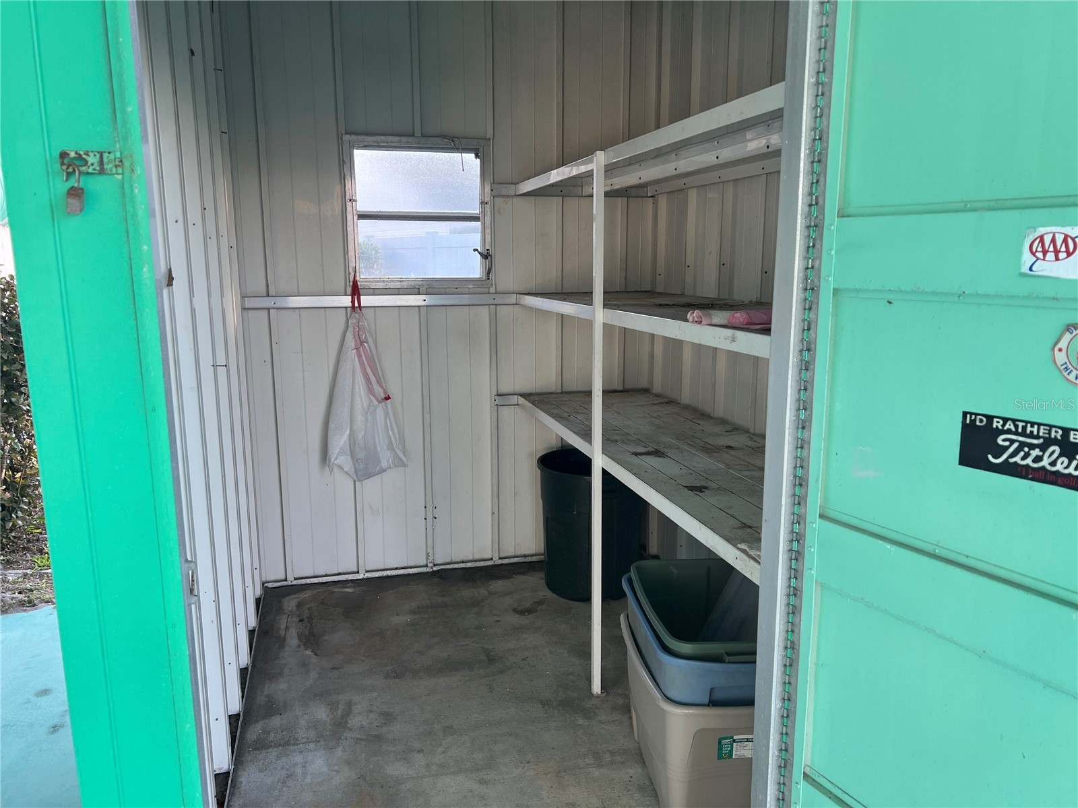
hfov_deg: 67.3
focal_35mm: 26
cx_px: 539
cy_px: 404
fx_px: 810
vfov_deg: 53.1
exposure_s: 1/121
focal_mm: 5.7
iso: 64
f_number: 1.5
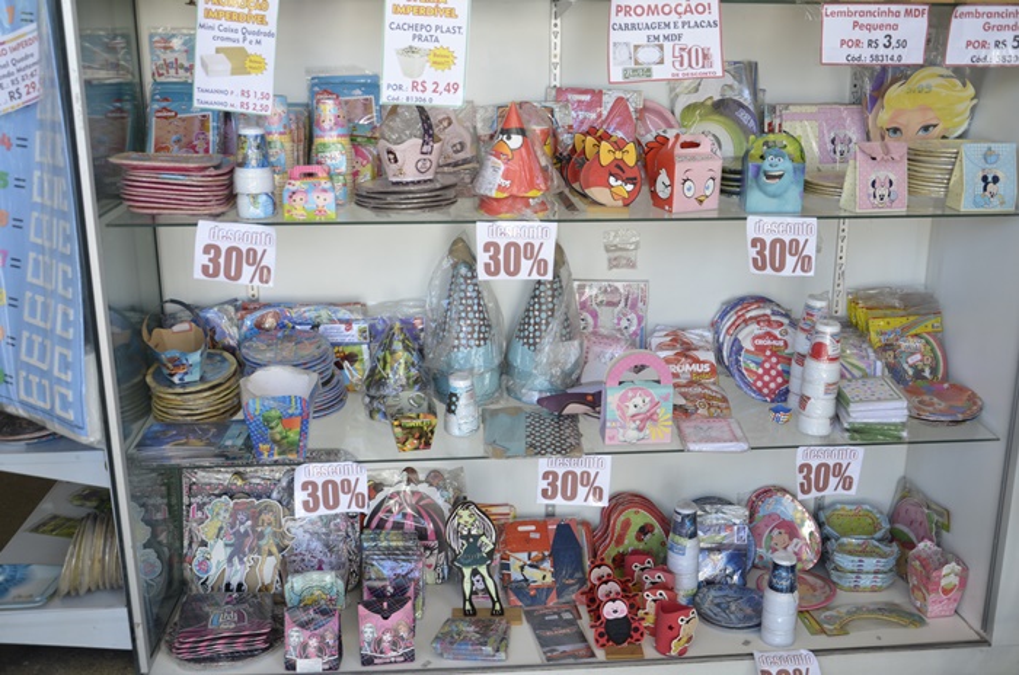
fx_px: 1017
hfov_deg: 53.2
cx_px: 510
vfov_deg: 36.7
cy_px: 338
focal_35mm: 36
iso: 400
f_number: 5
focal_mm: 24
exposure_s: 1/100
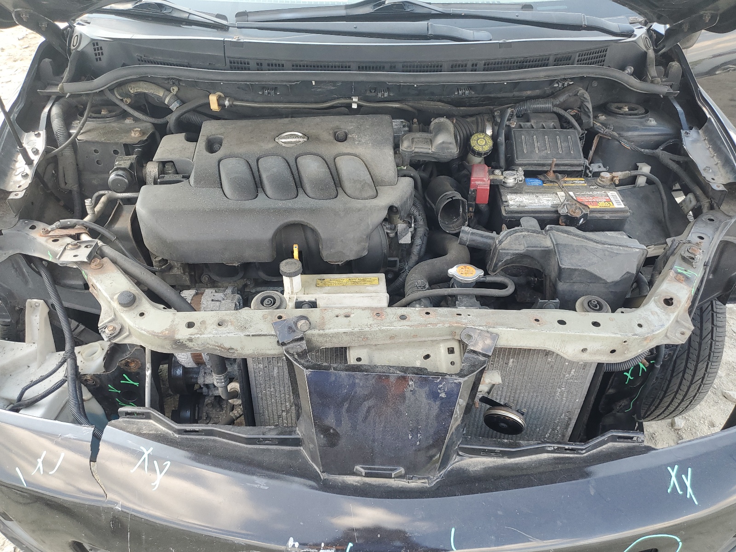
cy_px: 276
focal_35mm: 26
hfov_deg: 67.3
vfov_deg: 53.1
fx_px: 553
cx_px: 368
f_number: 1.5
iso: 50
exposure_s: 1/192
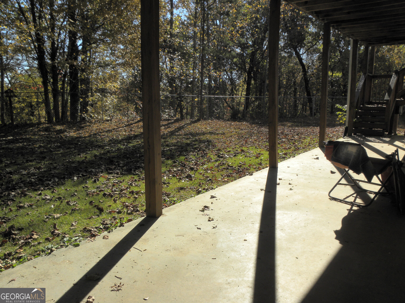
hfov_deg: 61.7
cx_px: 202
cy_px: 152
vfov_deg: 48.2
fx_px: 339
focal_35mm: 29
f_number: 6.3
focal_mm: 5.2
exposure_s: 1/322
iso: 64
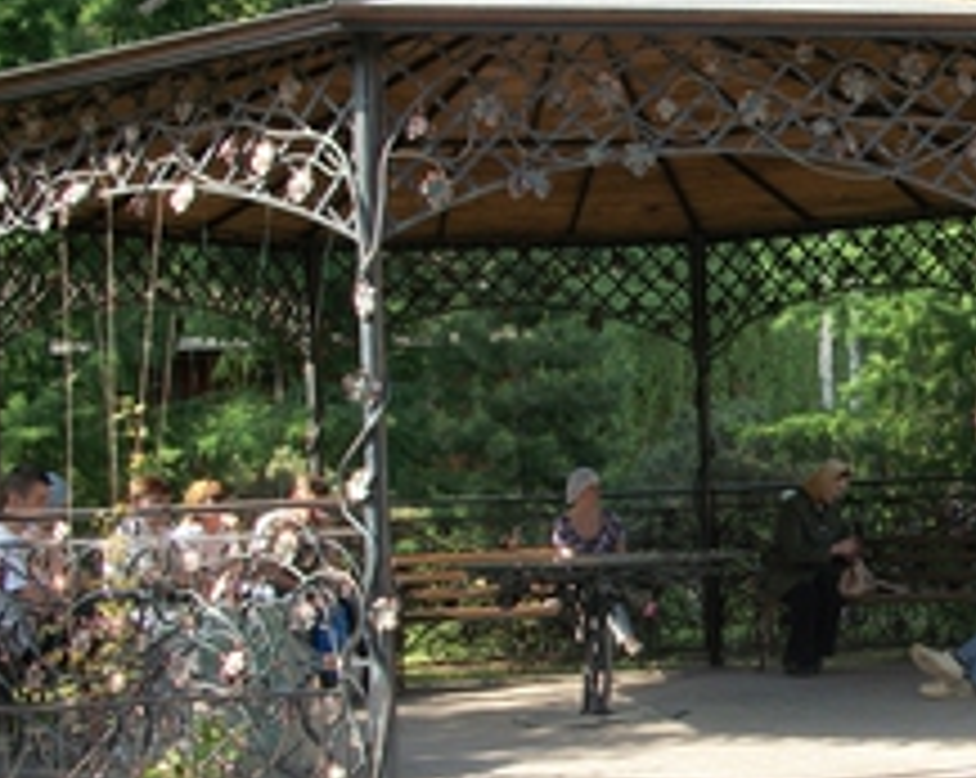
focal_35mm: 71
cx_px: 913
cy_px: 468
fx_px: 2048
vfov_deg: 21.5
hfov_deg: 25.8
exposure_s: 1/250
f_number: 3.1
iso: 80
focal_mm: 6.3
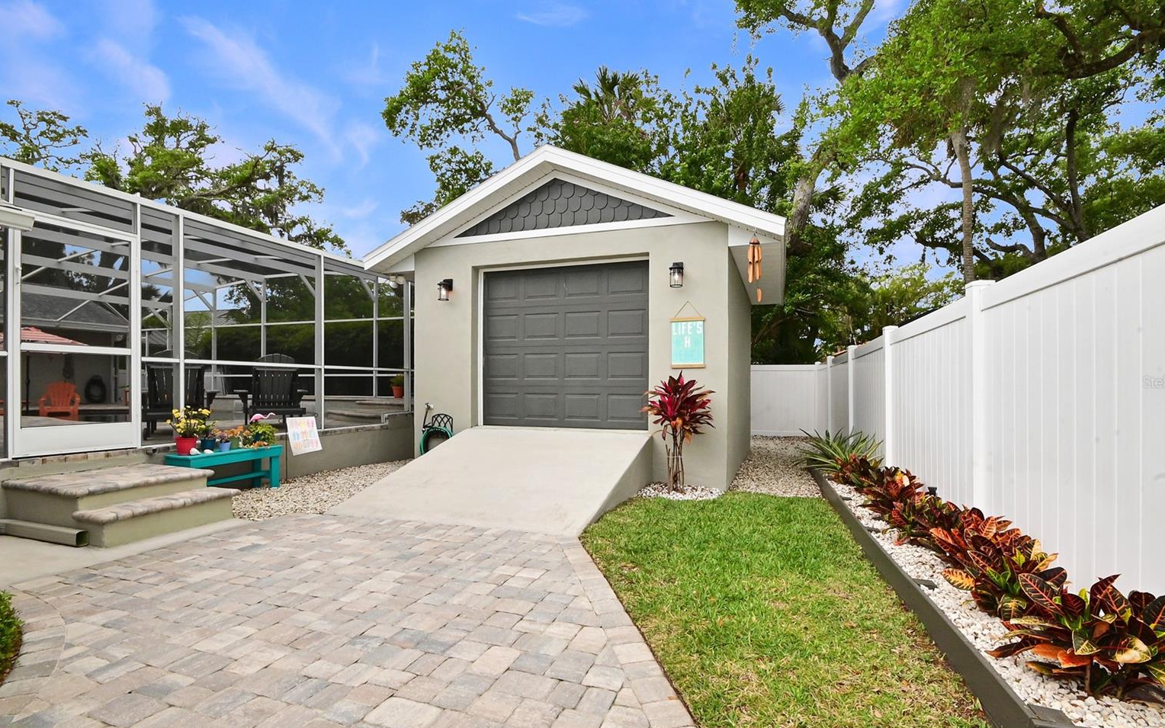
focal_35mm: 16
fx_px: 508
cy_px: 382
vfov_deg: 71.2
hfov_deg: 97.8
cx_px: 601
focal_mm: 10
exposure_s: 1/200
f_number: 22
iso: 800
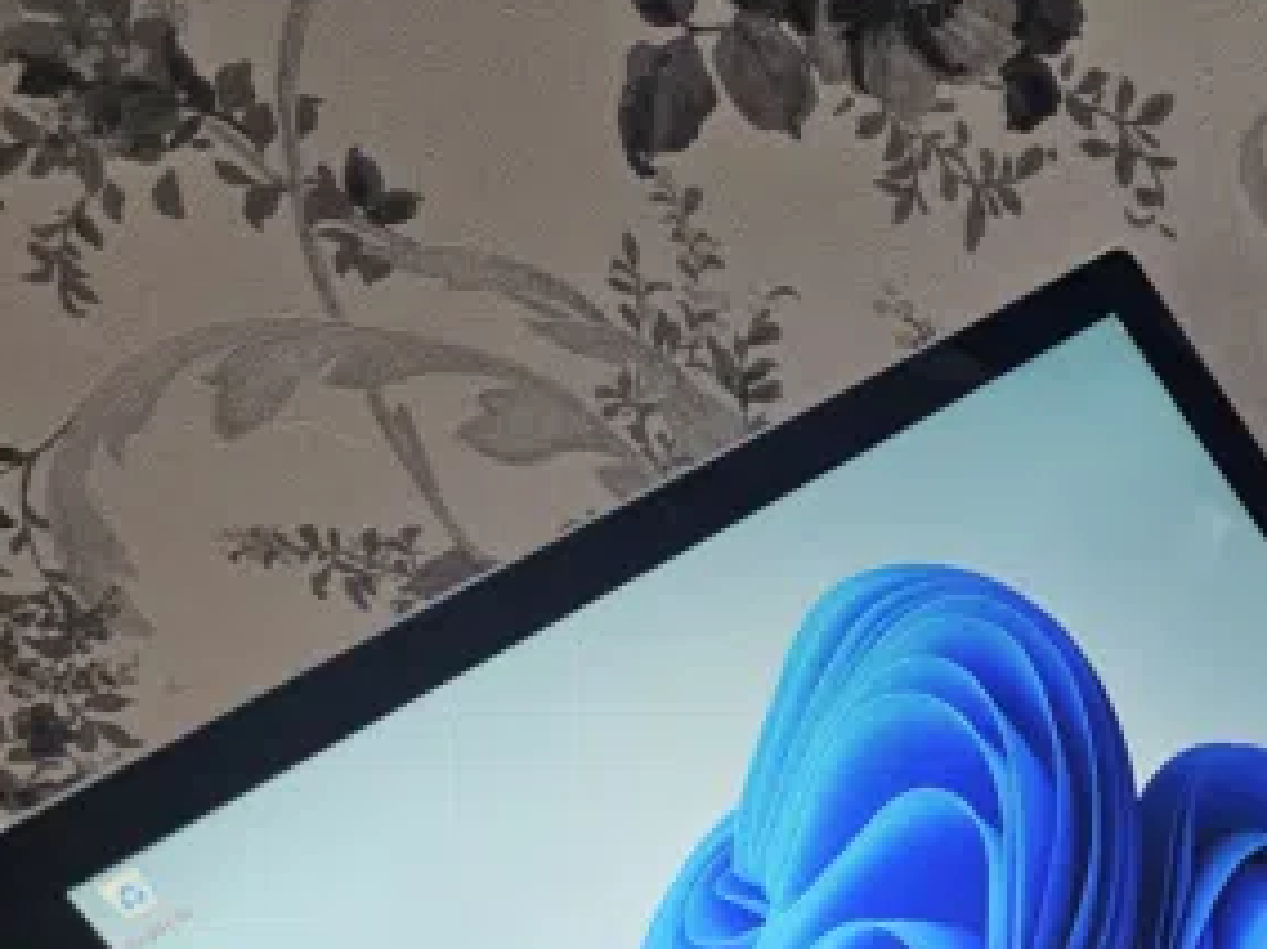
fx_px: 1902
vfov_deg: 26.4
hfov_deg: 33.2
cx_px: 1321
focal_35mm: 52
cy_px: 971
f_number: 1.7
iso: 320
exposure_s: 1/142
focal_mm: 6.3
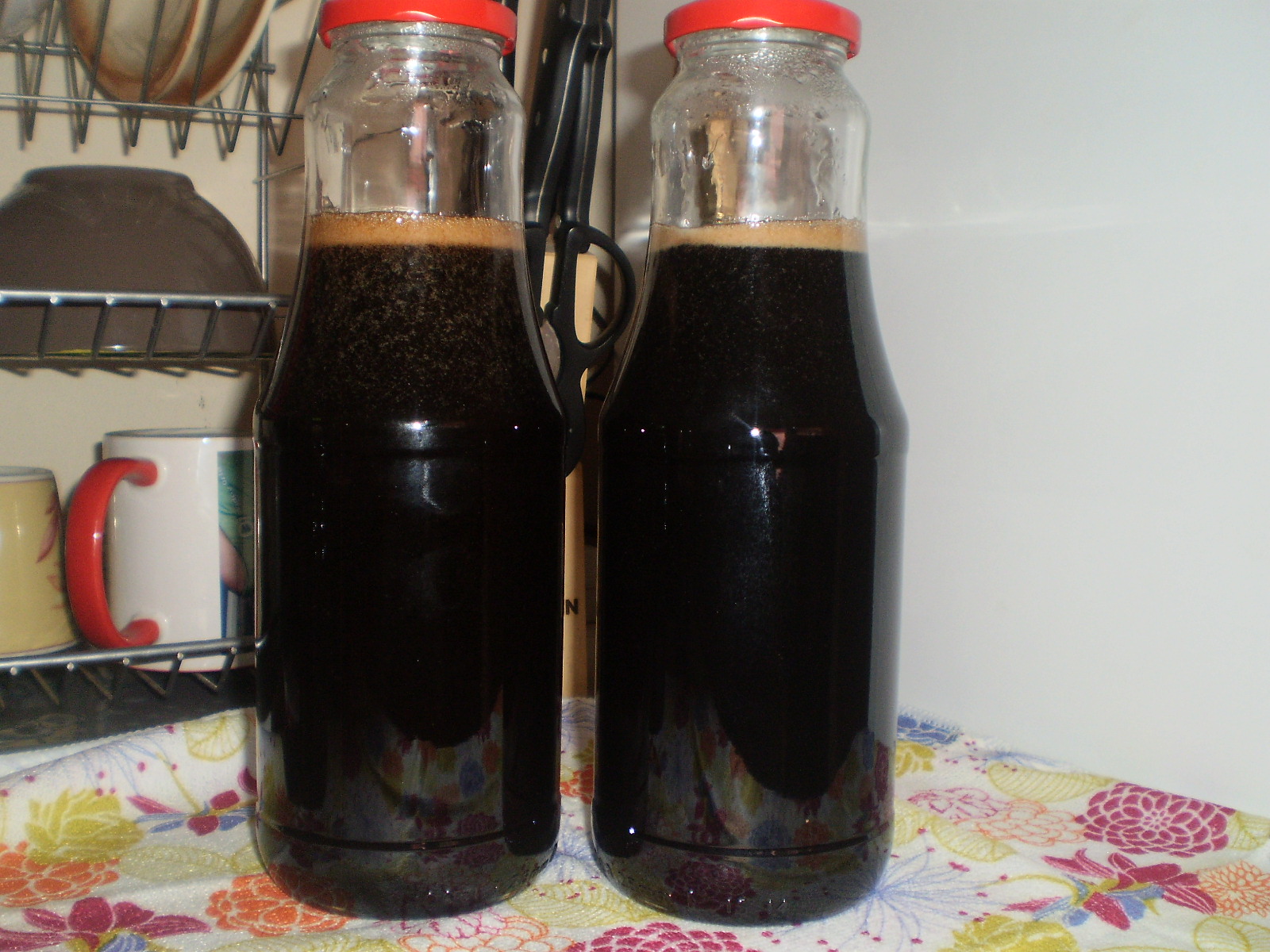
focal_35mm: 36
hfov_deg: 51.4
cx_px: 635
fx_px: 1321
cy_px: 476
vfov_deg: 39.7
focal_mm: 6.3
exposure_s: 1/30
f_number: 3.1
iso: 125
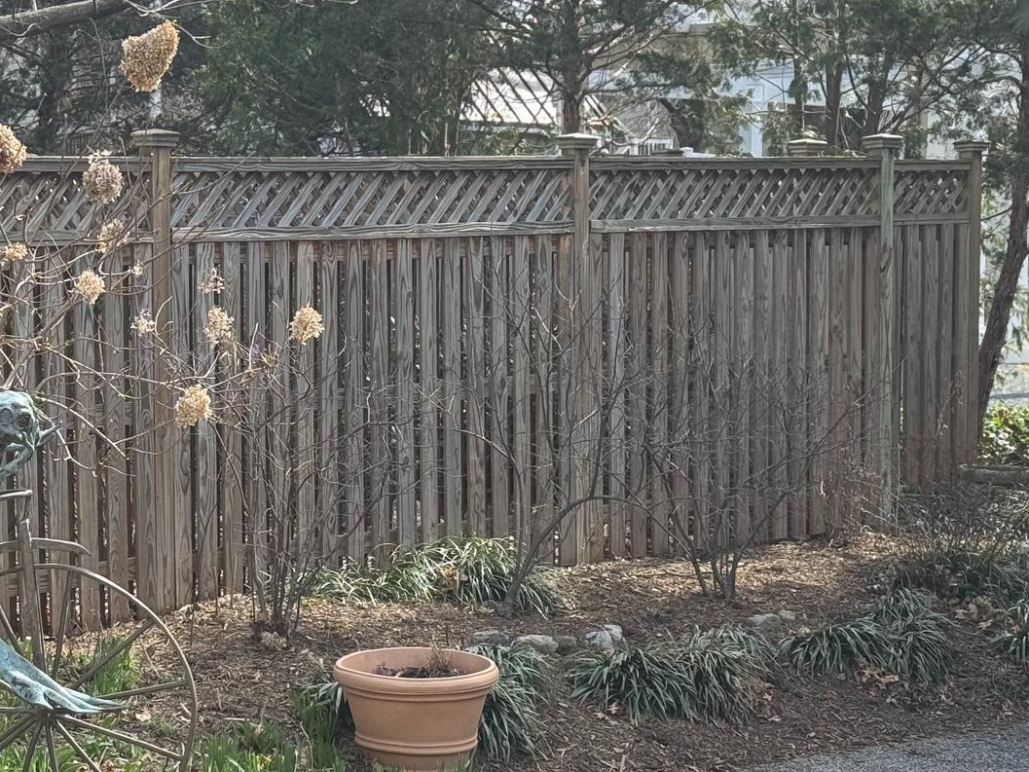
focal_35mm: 93
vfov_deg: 15.9
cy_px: 455
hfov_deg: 21.0
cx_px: 320
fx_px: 2765
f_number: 1.78
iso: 64
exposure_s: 1/1238
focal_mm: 6.76
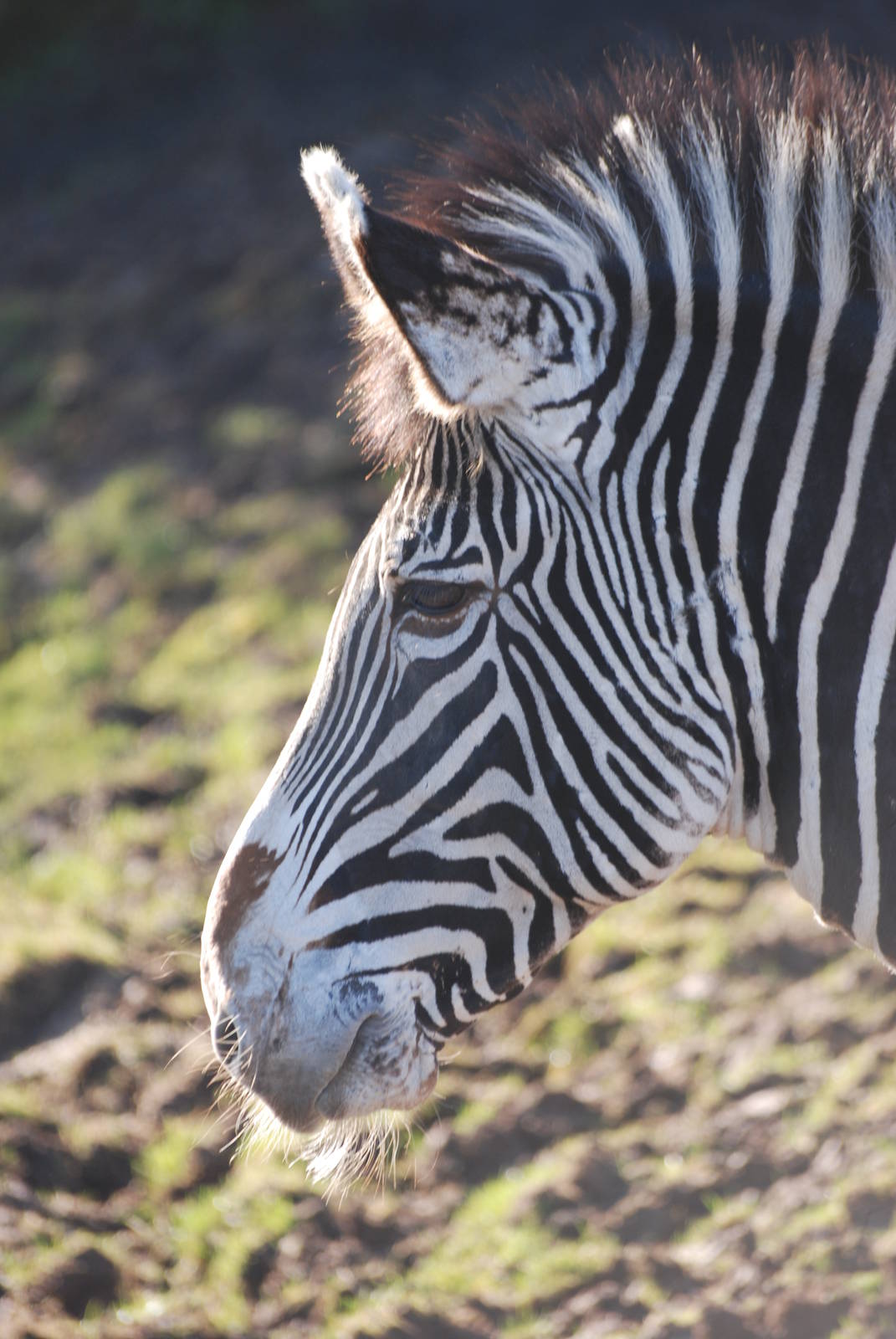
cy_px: 670
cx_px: 448
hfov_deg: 4.2
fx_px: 12285
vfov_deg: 6.2
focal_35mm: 330
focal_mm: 220
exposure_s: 1/160
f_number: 5.3
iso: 200
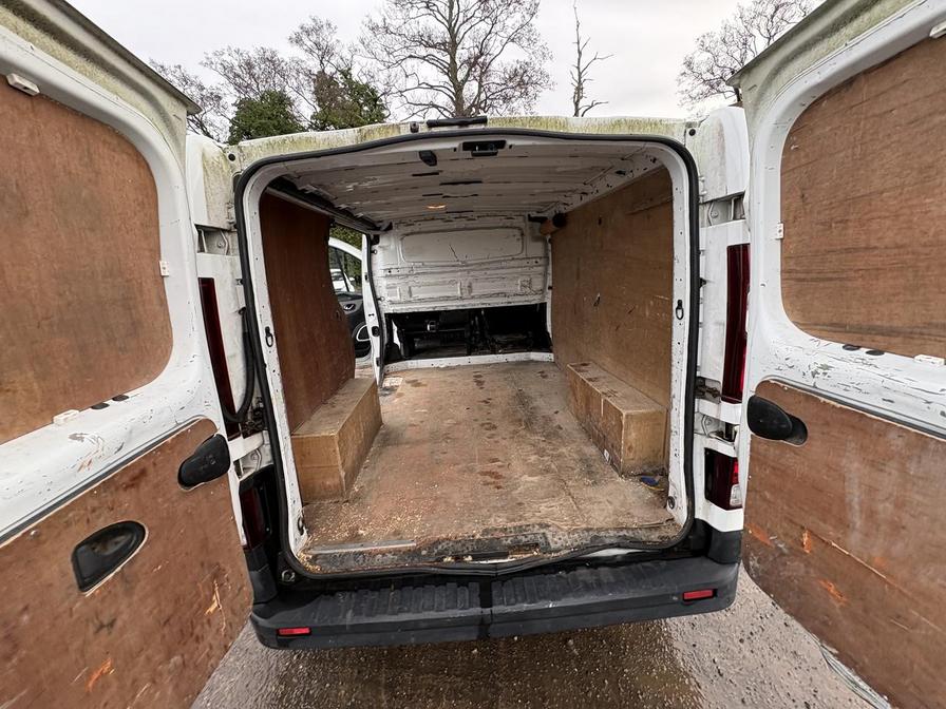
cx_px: 473
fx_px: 383
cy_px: 354
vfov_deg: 85.7
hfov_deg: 102.1
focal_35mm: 14
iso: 64
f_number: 2.2
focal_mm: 2.22
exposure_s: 1/140
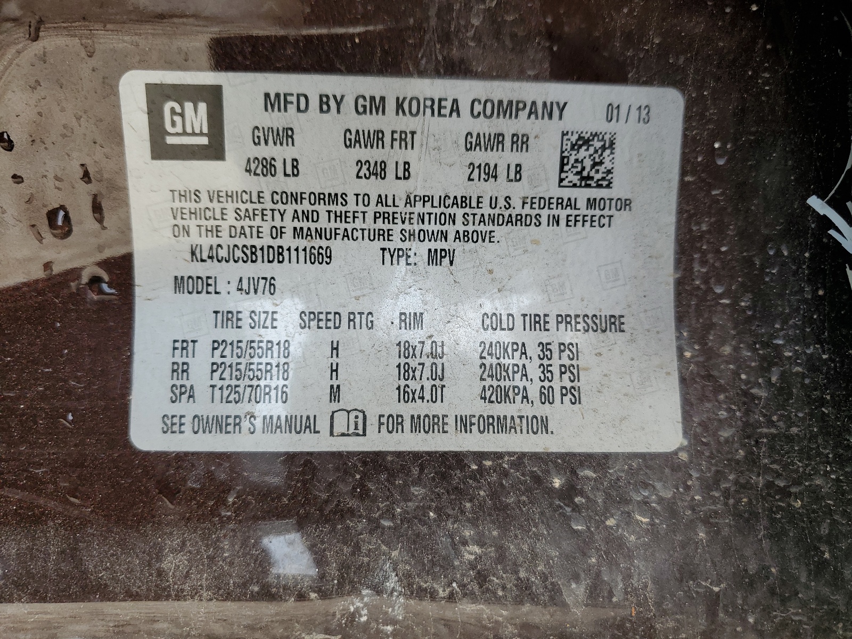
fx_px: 640
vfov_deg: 53.1
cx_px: 426
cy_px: 320
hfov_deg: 67.3
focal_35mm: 26
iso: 50
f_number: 1.5
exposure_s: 1/270
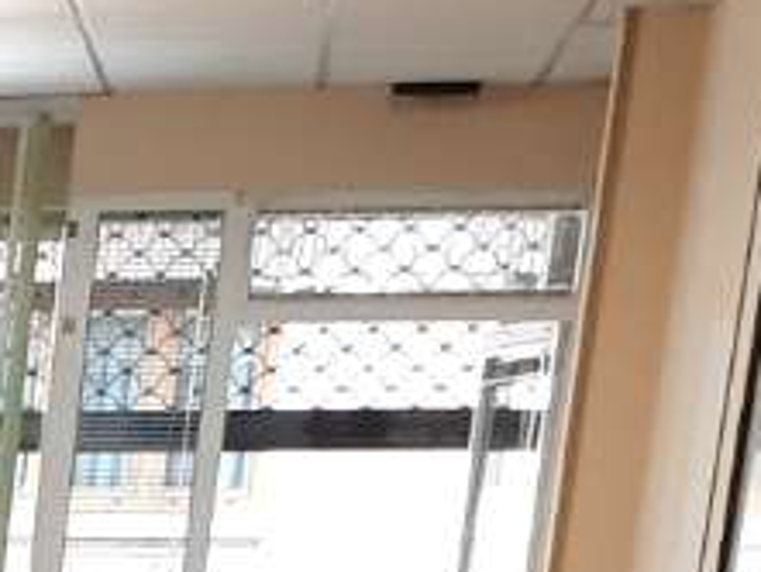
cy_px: 1845
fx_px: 4025
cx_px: -1302
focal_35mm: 183
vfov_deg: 7.1
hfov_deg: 9.2
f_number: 1.9
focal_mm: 3.6
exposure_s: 1/50
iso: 50
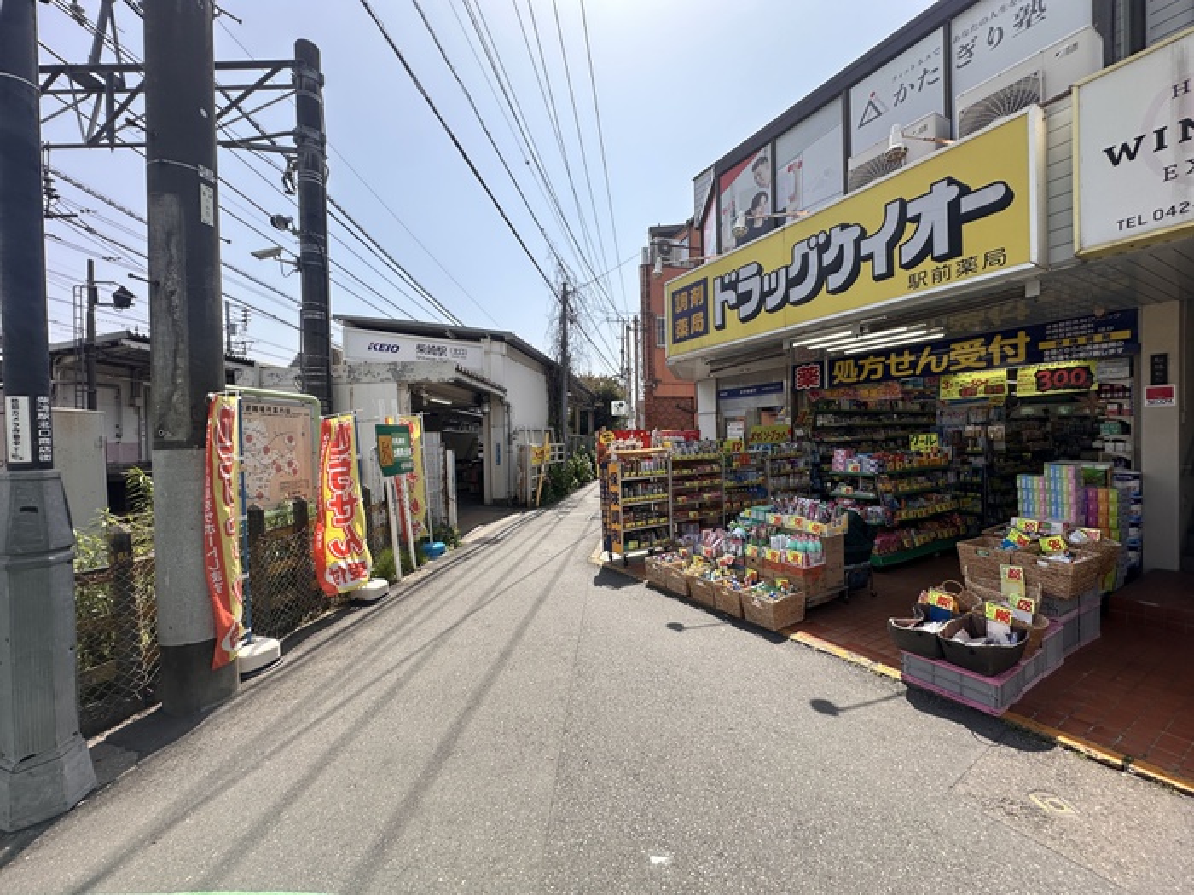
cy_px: 448
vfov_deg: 85.7
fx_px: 483
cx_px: 597
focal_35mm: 14
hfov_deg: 102.1
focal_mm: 2.22
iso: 50
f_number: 2.2
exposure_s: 1/1276
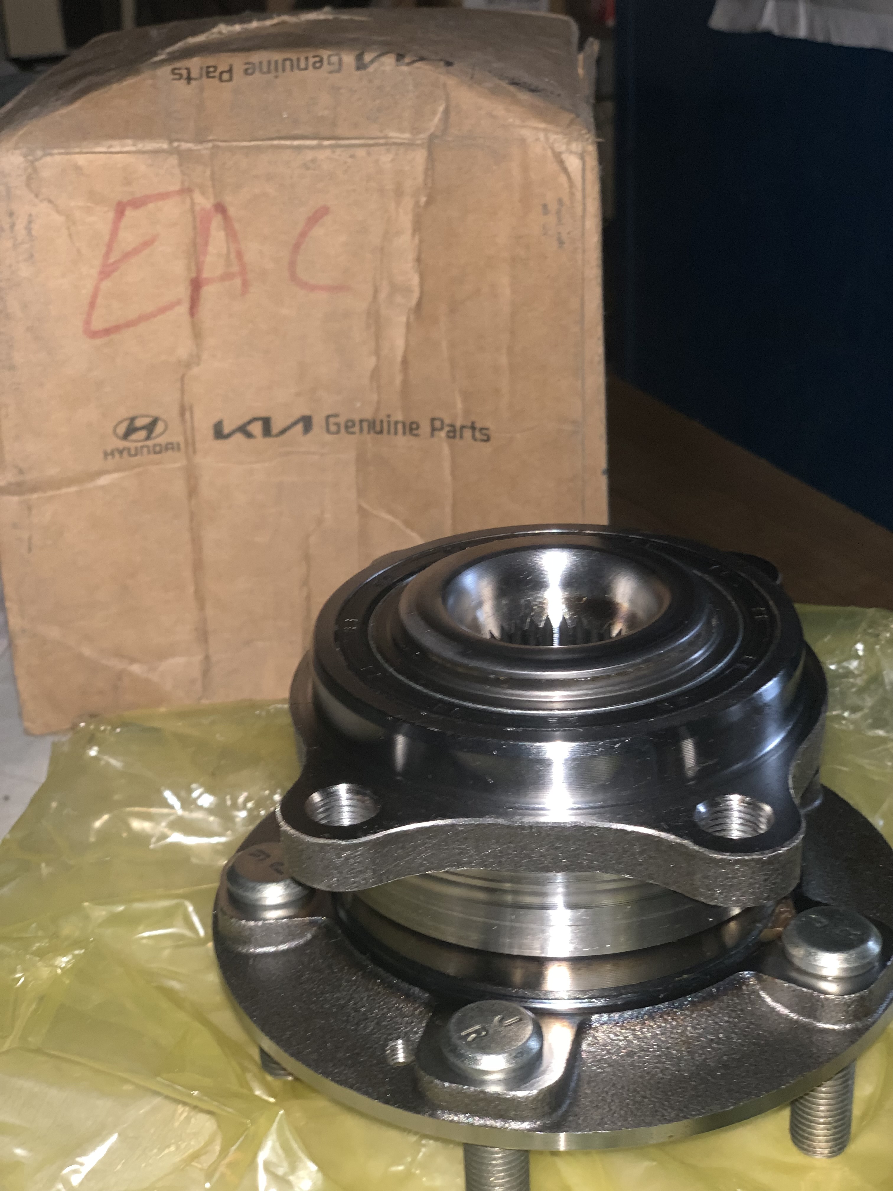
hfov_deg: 28.0
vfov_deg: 36.8
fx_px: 1789
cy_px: 596
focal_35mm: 52
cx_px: 446
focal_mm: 6
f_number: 2.4
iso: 64
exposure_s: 1/30
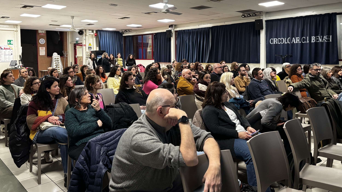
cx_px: 171
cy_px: 68
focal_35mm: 29
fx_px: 263
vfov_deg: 39.8
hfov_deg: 66.1
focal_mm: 5.96
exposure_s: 1/60
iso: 400
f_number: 1.6
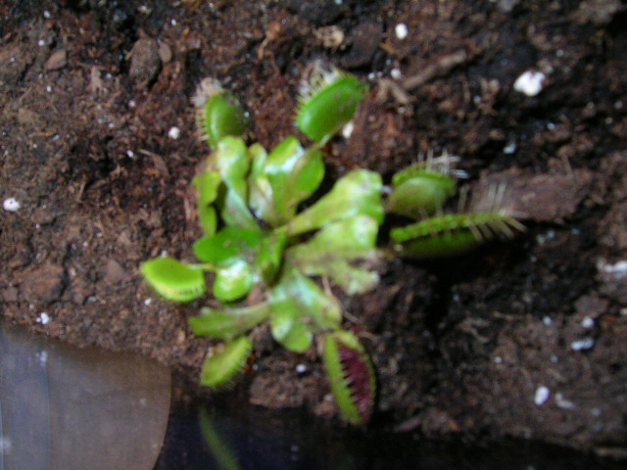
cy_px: 235
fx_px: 652
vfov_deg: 39.7
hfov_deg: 51.4
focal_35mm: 36
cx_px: 314
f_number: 4.8
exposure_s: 1/30
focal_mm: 5.6
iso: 100
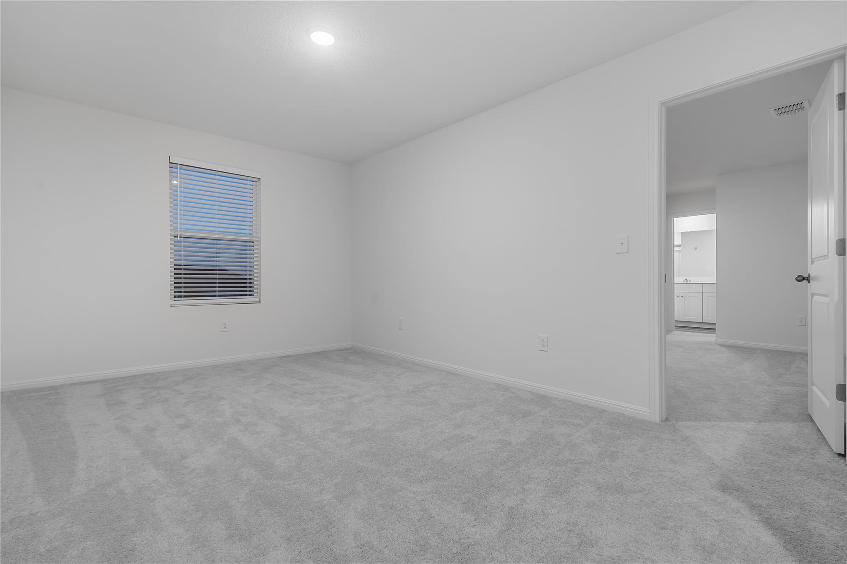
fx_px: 353
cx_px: 424
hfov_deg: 100.4
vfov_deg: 77.3
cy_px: 282
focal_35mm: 15
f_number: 9
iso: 100
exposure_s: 1/2
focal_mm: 10
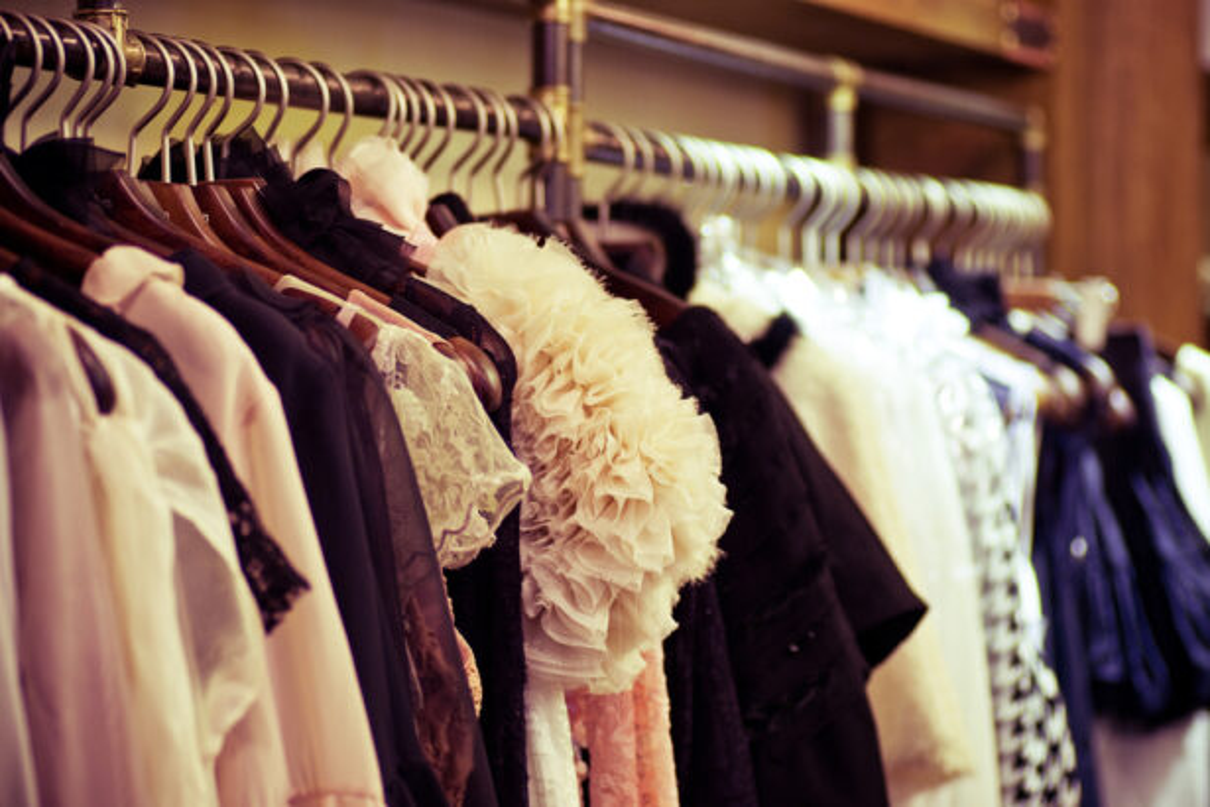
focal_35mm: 135
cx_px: 605
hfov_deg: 15.2
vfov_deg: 10.2
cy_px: 404
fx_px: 4537
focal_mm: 90
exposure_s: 1/15
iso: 140
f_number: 2.8
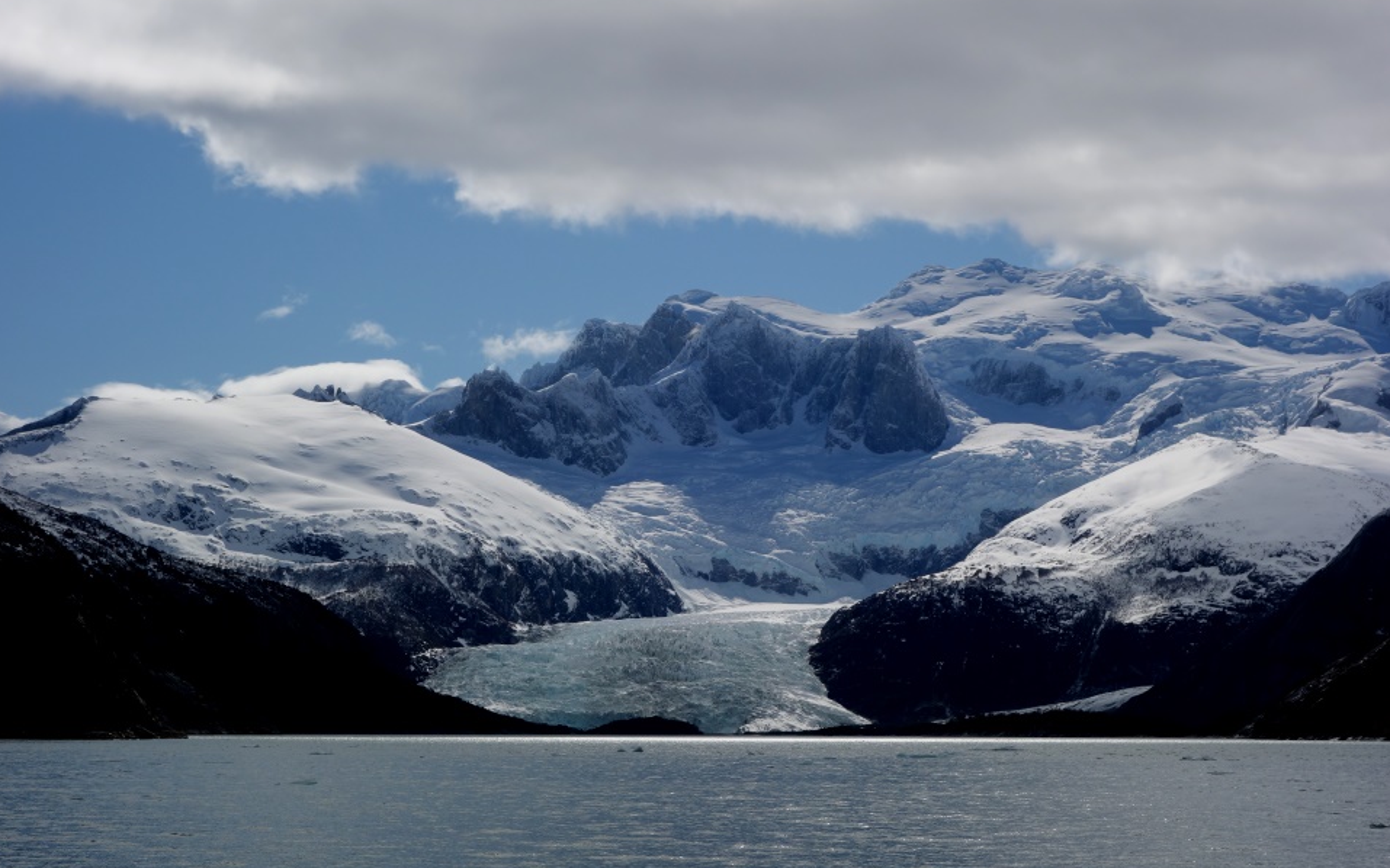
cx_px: 710
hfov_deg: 28.6
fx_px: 2727
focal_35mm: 72
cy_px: 451
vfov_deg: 18.1
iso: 125
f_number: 8
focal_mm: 24.4
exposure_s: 1/1000
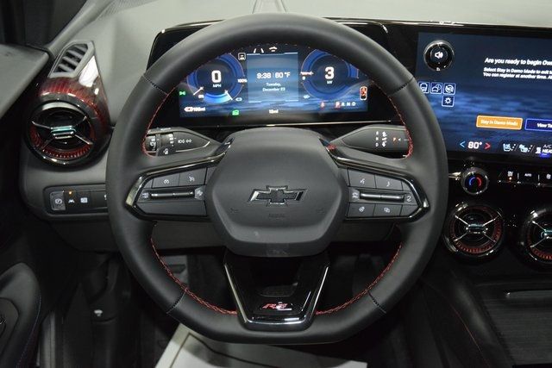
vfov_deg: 30.9
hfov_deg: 45.0
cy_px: 184
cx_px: 276
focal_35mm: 44
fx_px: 667
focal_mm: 29
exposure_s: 1/30
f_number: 3.8
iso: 2800
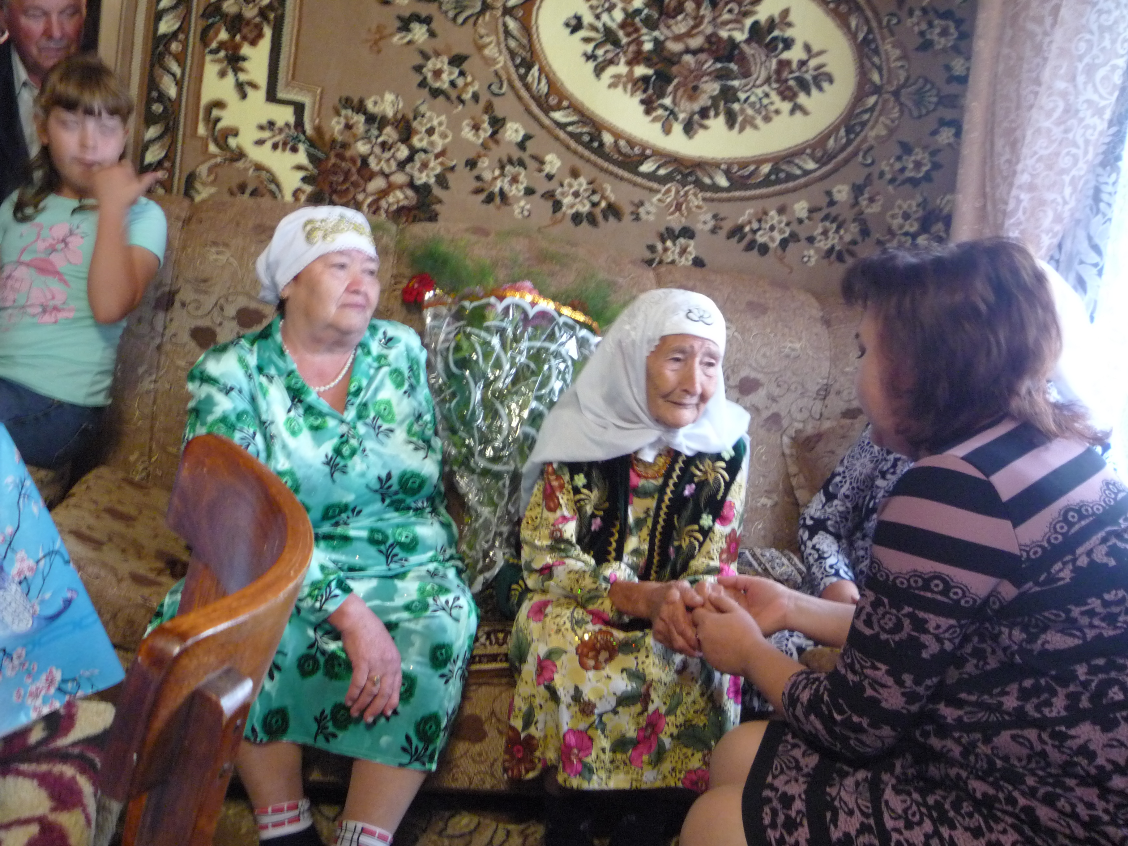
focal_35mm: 30
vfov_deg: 46.8
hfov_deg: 60.0
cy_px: 423
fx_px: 978
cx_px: 564
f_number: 3.3
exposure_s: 1/10
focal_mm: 5.2
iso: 400
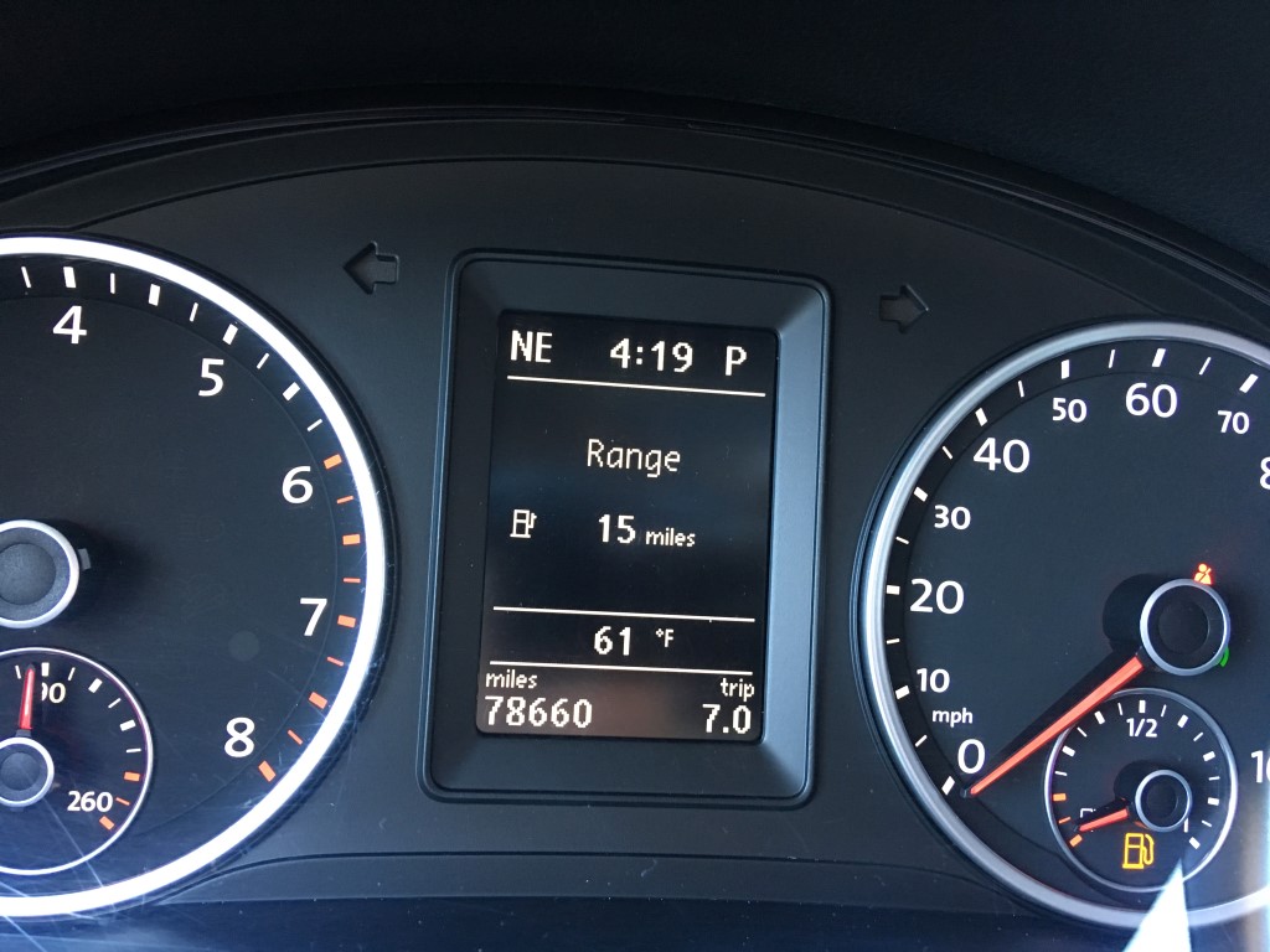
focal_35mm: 29
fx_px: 1064
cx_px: 635
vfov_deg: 48.2
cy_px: 476
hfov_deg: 61.7
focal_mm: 4.15
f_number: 2.2
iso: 200
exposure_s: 1/24
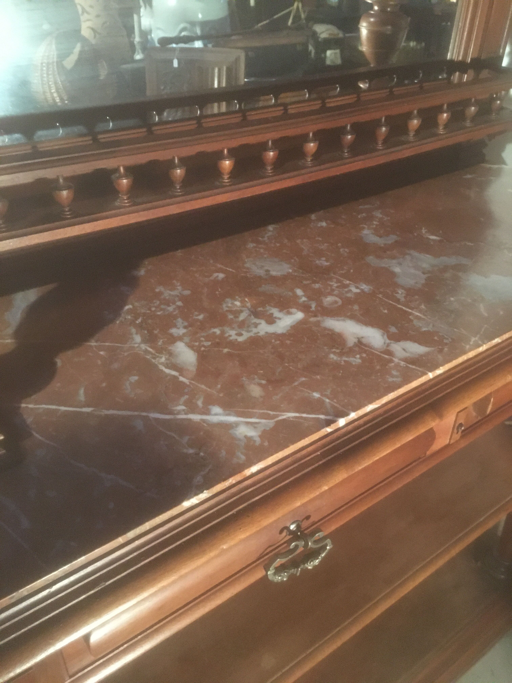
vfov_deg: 61.7
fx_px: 572
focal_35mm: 29
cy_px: 342
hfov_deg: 48.2
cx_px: 256
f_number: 2.2
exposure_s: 1/17
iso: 320
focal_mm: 4.15
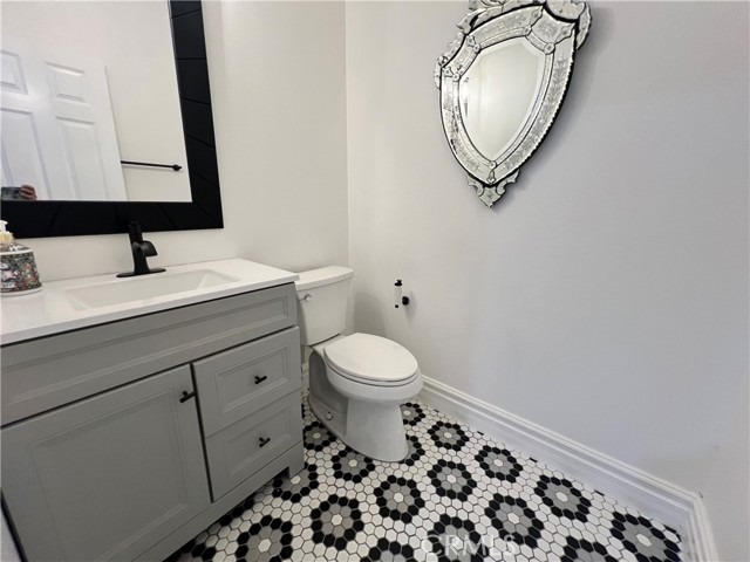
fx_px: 282
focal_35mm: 13
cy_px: 281
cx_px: 375
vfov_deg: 89.9
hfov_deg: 106.2
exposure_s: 1/120
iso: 200
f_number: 1.8
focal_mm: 1.57
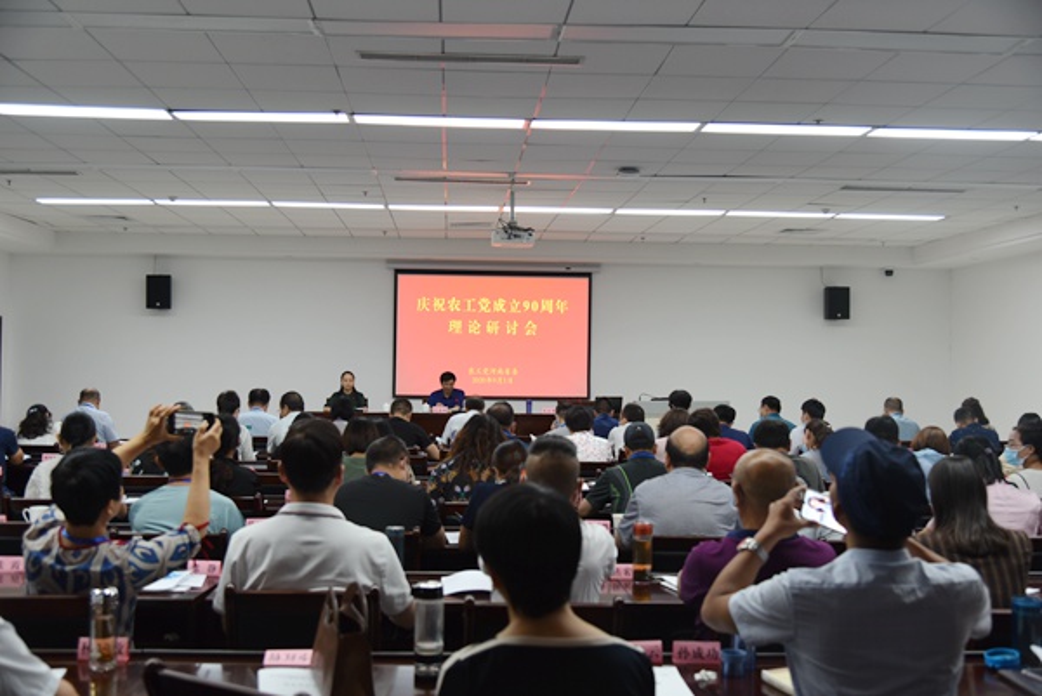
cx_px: 521
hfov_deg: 50.7
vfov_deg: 35.1
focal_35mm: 38
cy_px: 348
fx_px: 1101
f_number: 4
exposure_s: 1/60
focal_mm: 38
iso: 560
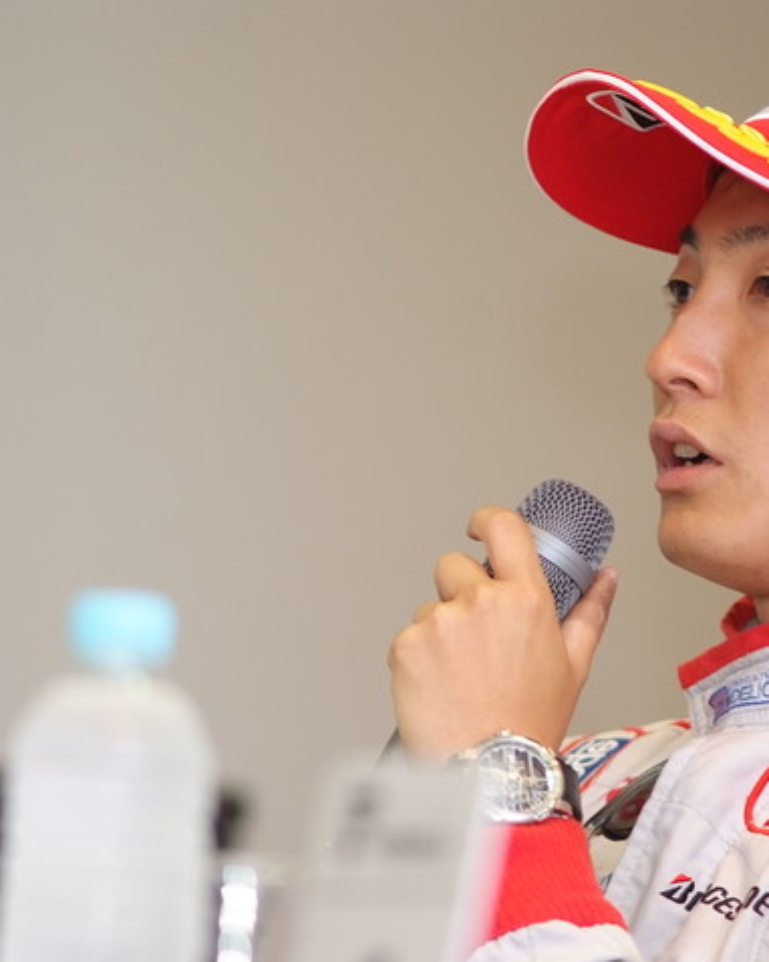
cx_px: 699
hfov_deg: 4.0
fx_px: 10875
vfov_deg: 5.1
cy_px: 481
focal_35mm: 382
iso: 800
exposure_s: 1/125
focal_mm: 180
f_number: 2.8
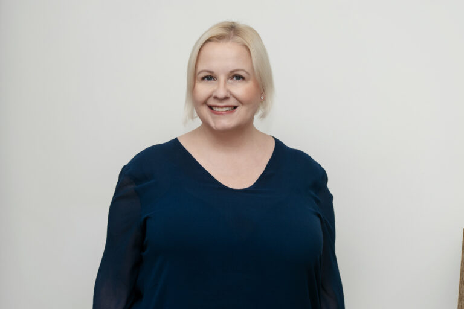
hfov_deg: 24.6
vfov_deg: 16.6
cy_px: 154
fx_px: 1063
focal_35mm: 82
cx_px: 232
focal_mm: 55
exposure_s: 1/60
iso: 100
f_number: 4
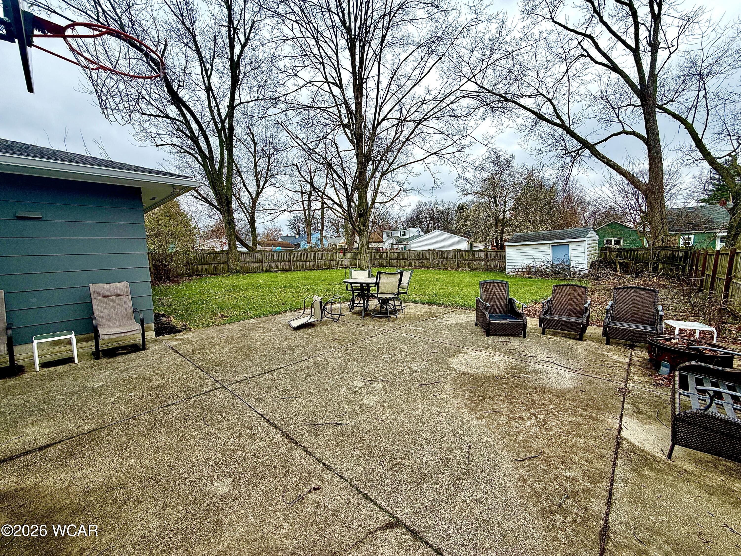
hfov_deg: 102.1
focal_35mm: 14
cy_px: 278
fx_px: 300
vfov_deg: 85.7
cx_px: 370
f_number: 2.2
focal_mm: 2.22
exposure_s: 1/502
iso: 40
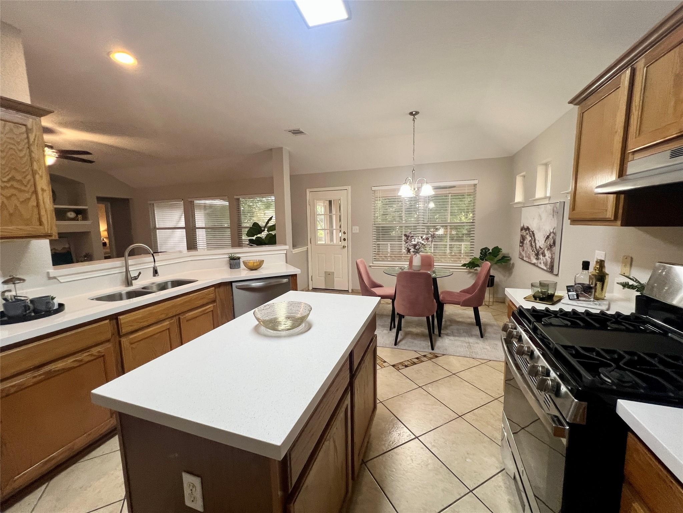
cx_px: 342
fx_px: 256
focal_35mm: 13
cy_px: 256
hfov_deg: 106.2
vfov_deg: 89.9
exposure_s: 1/120
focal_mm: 1.57
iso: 200
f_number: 1.8
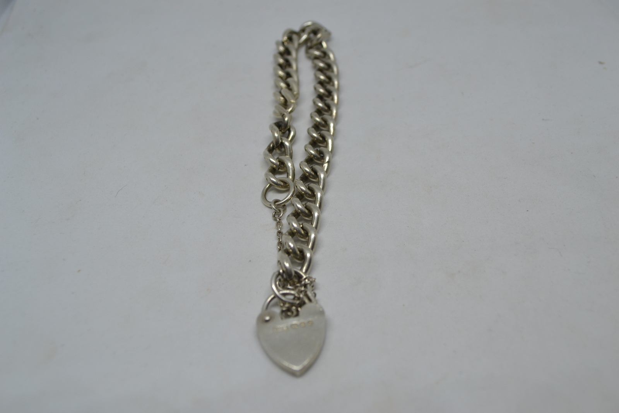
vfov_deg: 36.9
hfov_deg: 53.1
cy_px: 206
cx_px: 310
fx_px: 619
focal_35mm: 36
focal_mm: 24
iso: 400
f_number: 7.1
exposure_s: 1/60
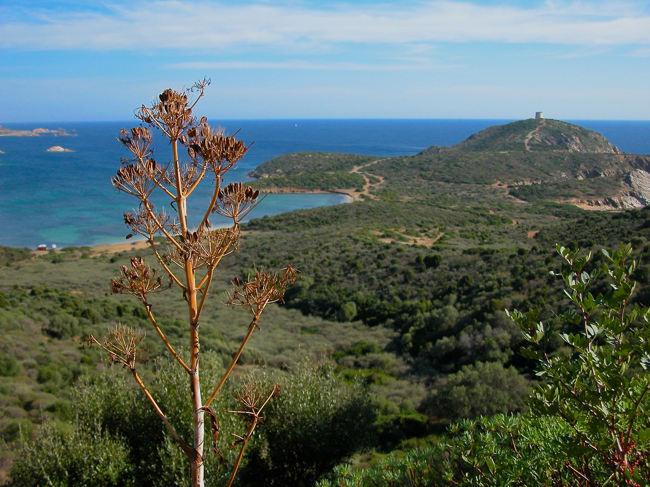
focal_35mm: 42
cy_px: 244
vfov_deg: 34.3
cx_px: 325
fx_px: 789
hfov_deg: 44.8
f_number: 2.9
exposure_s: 1/1553
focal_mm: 10.7
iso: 100
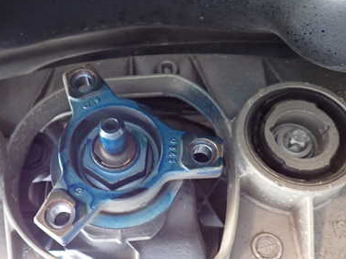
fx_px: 400
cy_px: 159
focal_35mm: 40
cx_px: 120
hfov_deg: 46.2
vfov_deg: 35.8
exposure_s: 1/30
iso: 400
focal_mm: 4.5
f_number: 2
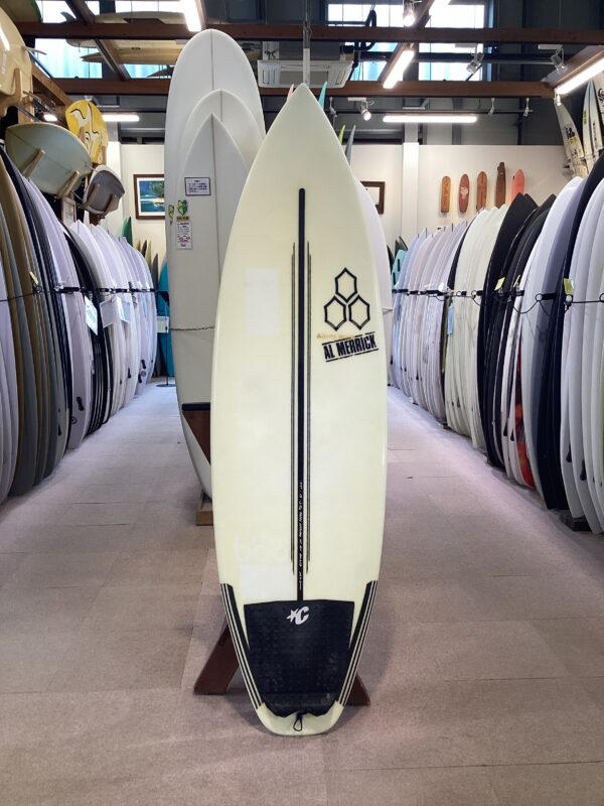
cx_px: 302
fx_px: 721
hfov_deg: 45.4
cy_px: 403
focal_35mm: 31
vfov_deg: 58.4
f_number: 2.4
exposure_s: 1/100
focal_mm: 3.3
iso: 100
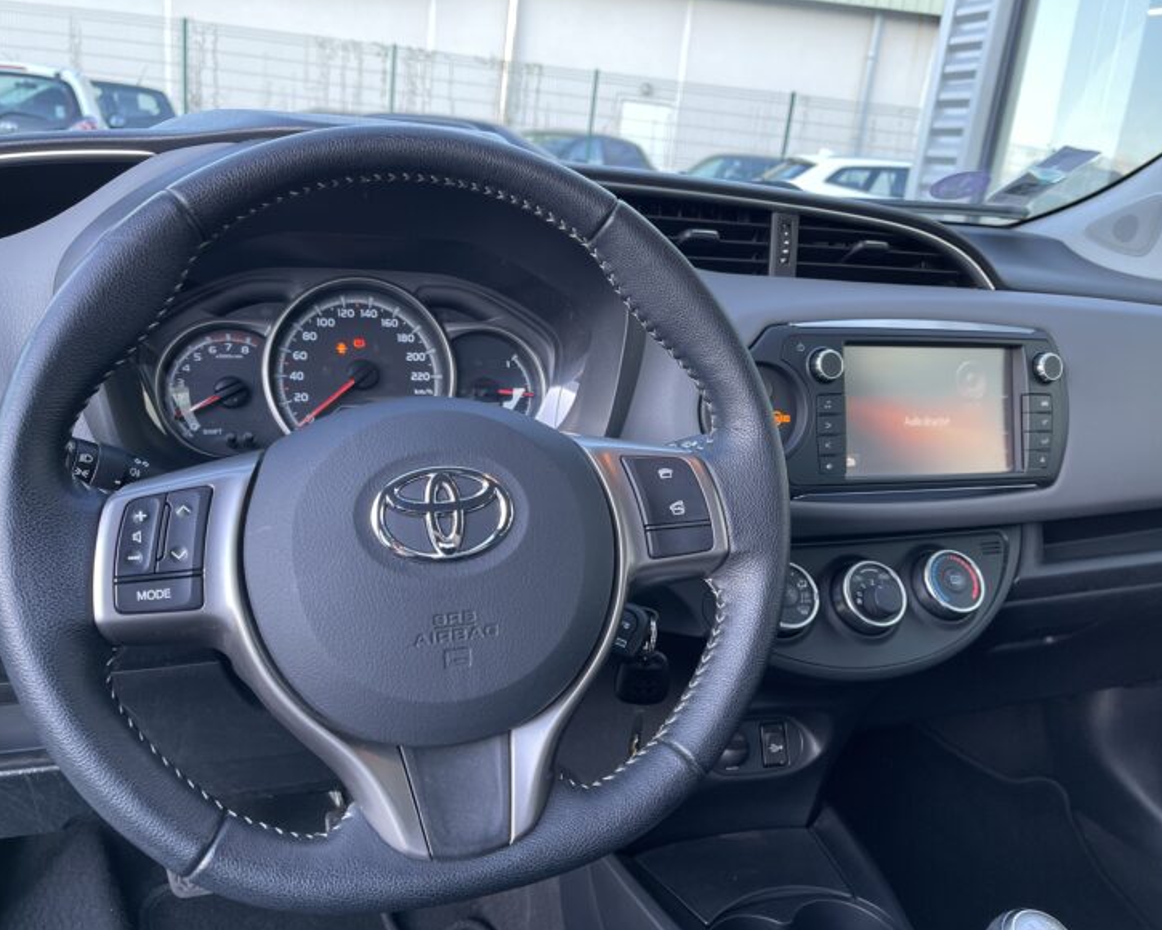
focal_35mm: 28
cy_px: 467
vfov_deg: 51.5
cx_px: 559
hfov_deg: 62.2
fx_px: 963
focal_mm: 5.1
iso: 125
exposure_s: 1/112
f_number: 1.6
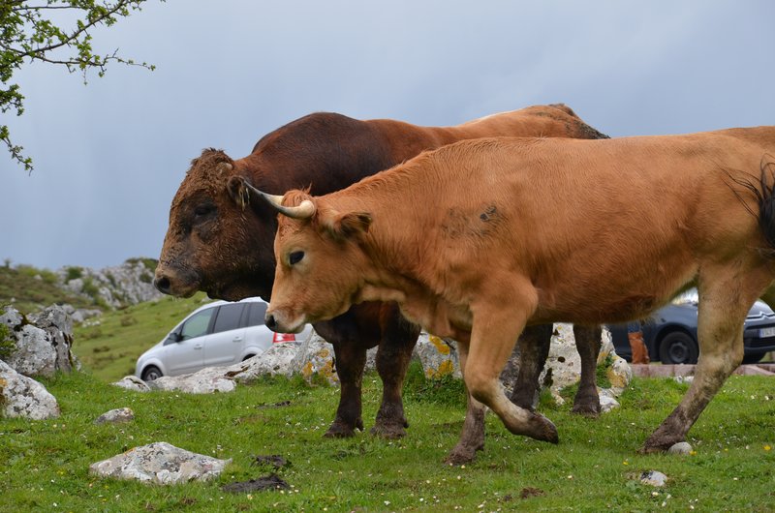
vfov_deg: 8.7
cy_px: 256
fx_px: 3384
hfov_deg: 13.1
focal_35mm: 158
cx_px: 388
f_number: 9
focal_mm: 105
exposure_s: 1/640
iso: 400
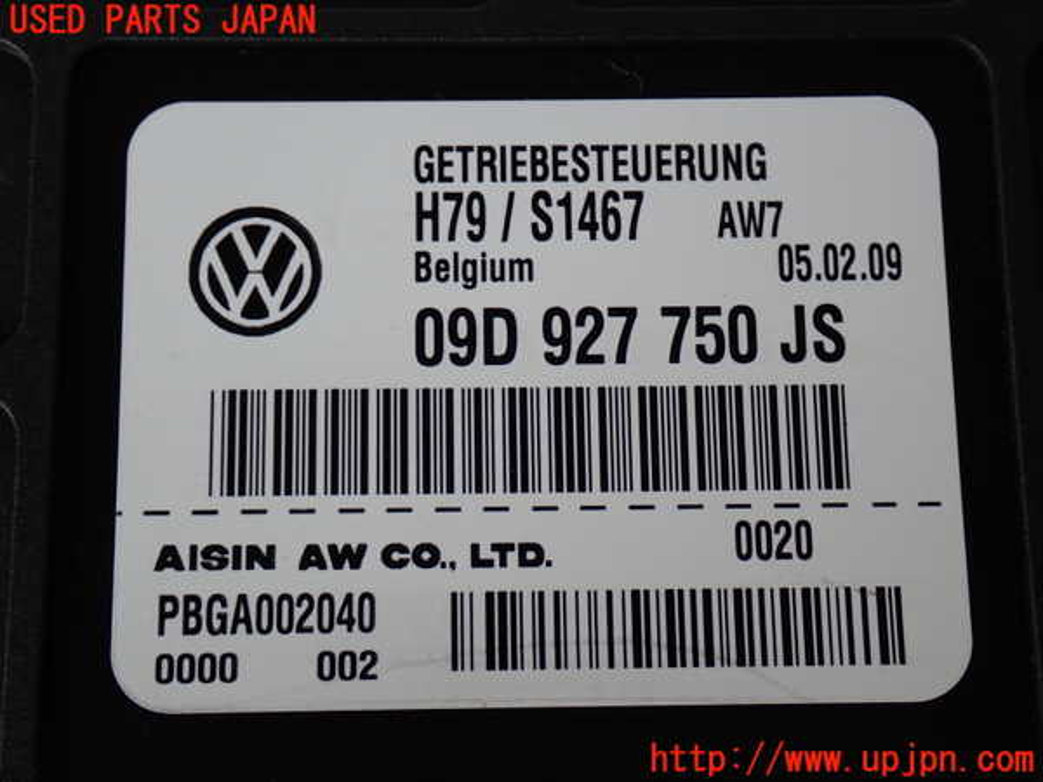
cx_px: 522
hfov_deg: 35.5
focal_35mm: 54
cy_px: 391
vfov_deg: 27.0
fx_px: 1627
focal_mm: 9.65
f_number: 3.3
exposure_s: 1/60
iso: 200
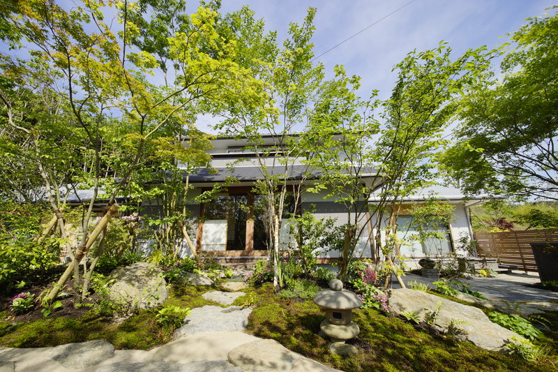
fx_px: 186
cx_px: 279
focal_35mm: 12
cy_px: 186
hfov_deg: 112.6
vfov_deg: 90.0
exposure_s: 1/200
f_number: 7.1
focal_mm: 12
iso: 100
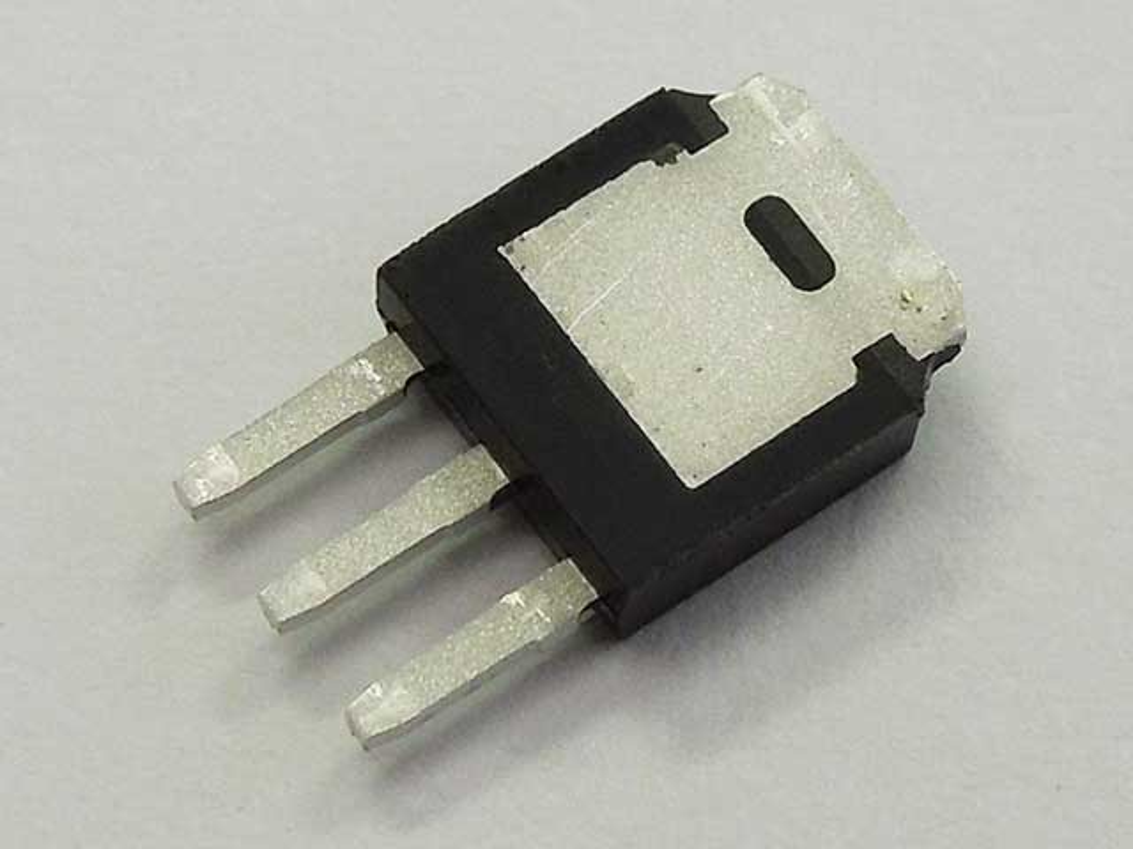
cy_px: 424
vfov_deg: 36.8
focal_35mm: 39
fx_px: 1276
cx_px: 566
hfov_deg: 47.9
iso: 100
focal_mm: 7
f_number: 3.8
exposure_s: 1/160
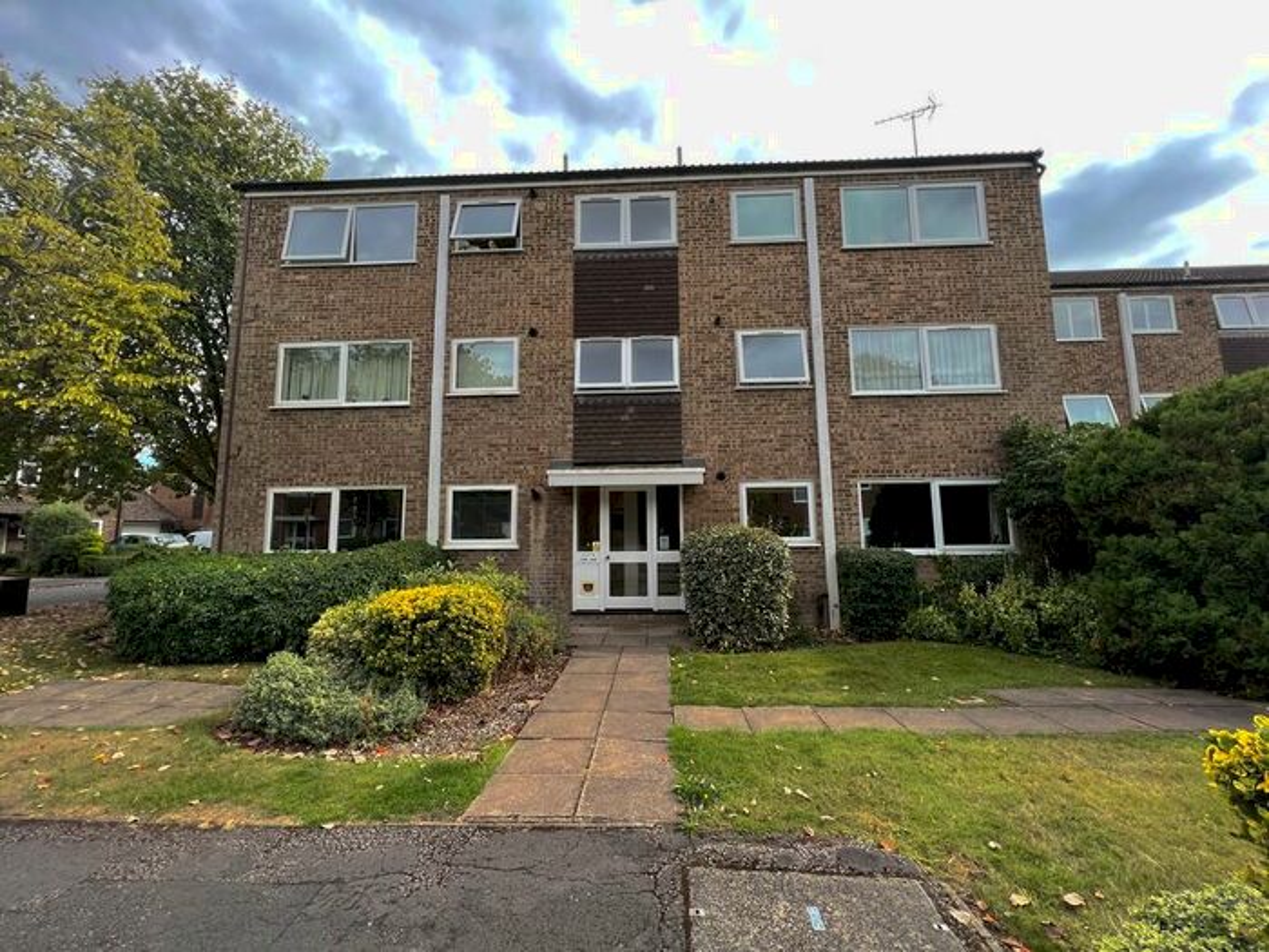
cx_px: 634
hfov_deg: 106.2
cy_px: 476
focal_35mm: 13
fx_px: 477
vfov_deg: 89.9
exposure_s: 1/296
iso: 32
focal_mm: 1.57
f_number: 1.8
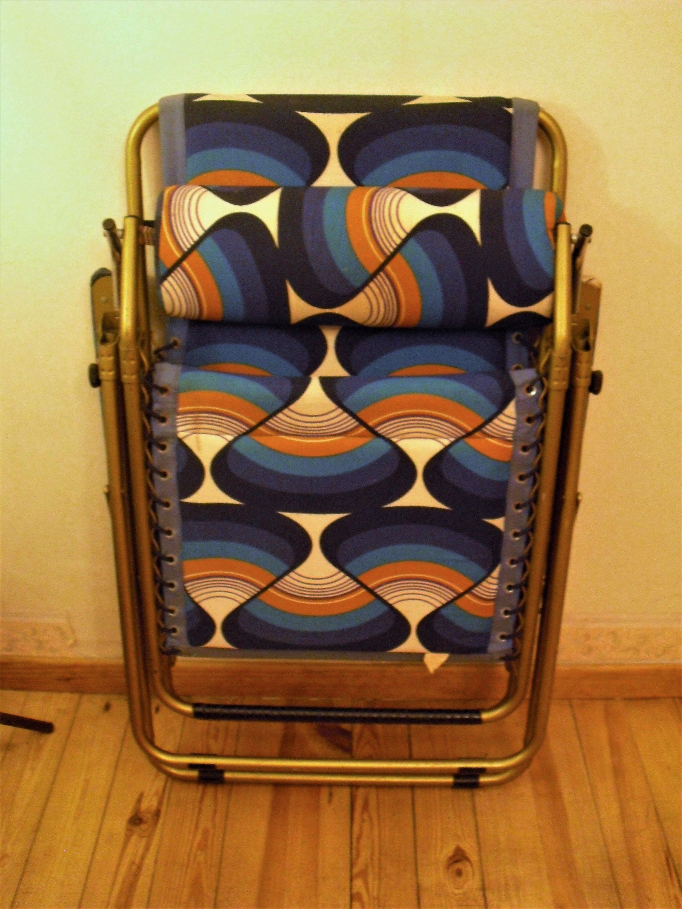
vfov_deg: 51.4
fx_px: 946
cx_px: 341
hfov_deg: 39.7
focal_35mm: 36
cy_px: 454
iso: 800
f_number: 3.1
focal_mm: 6.3
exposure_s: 1/13
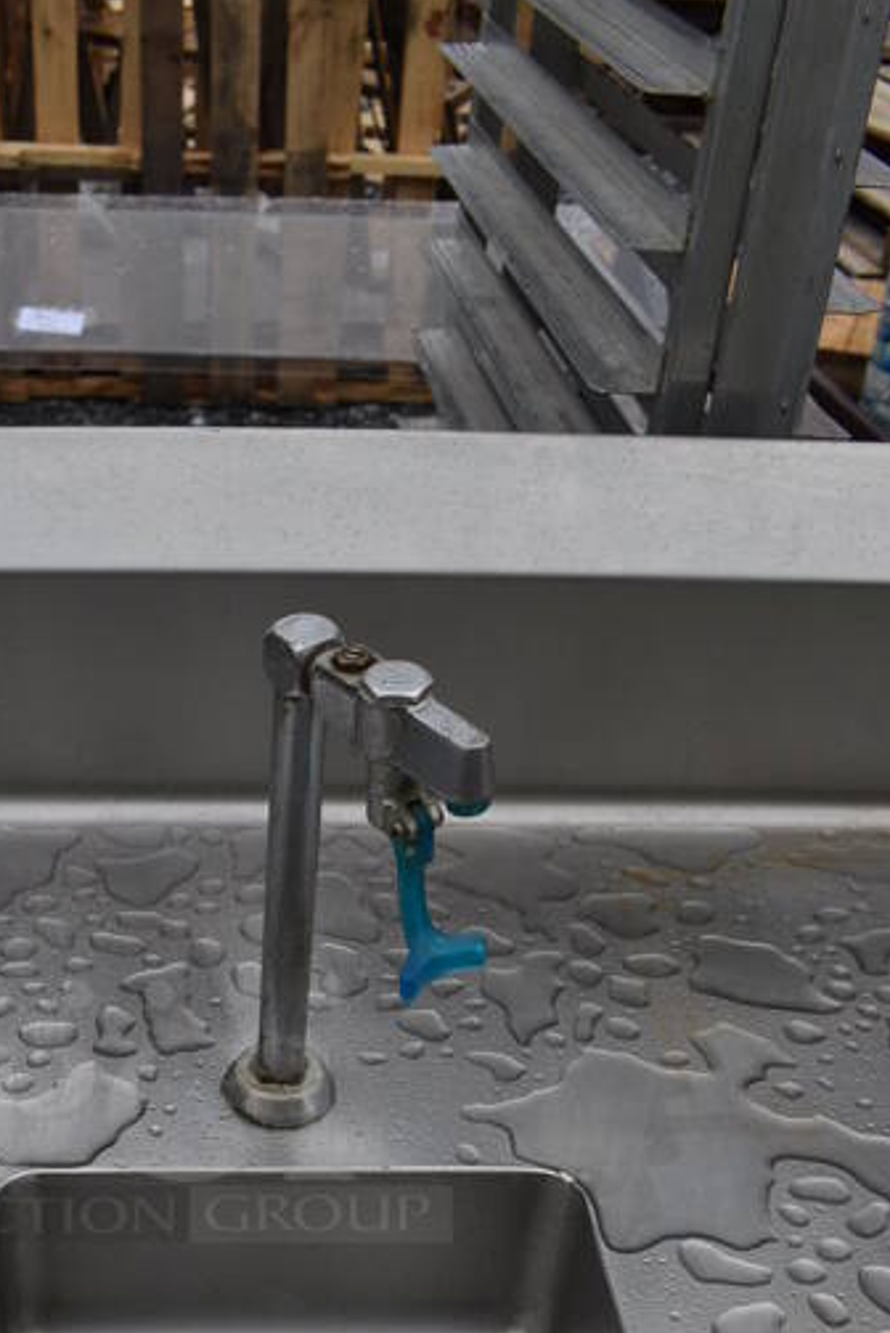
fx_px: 1814
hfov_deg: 27.0
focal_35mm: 49
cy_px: 1104
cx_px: 159
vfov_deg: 38.5
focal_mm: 18
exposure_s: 1/500
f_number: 8
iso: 200
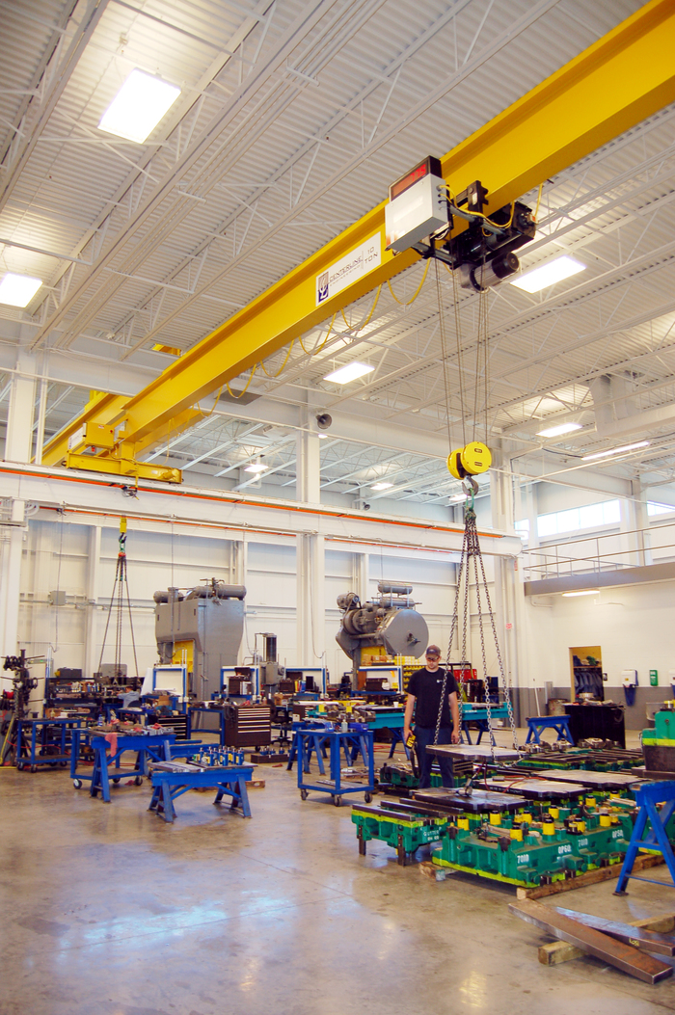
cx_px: 338
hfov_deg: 47.8
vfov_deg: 67.4
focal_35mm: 27
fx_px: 761
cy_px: 508
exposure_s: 1/60
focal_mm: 18
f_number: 3.5
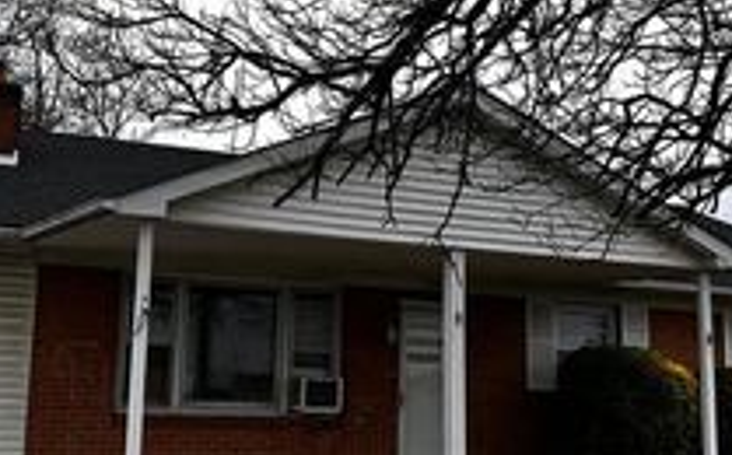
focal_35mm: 66
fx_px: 1315
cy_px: 110
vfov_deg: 19.5
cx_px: 329
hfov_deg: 31.1
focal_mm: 5.7
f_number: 1.5
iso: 40
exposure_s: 1/121
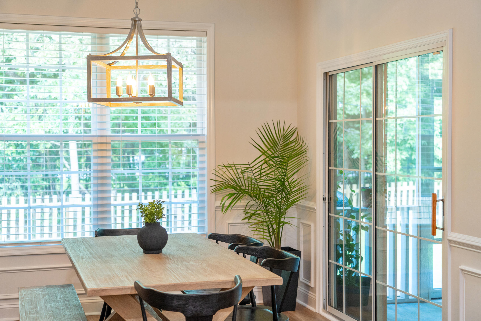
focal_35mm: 52
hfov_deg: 38.2
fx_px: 695
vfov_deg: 26.0
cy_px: 160
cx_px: 240
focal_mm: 52
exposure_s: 1/100
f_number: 4
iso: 1000
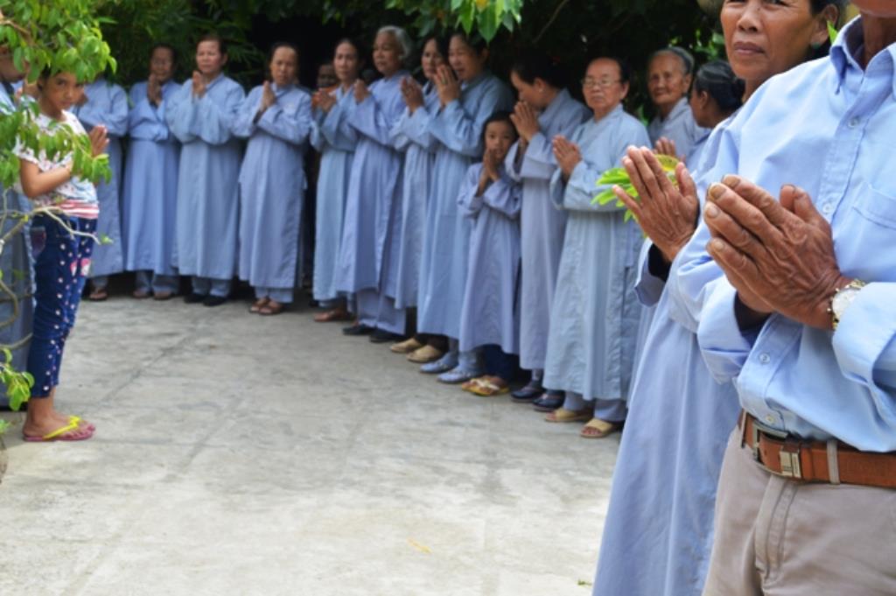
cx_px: 448
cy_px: 298
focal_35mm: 51
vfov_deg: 26.4
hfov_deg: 38.9
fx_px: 1268
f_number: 7.1
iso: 100
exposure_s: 1/200
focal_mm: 34
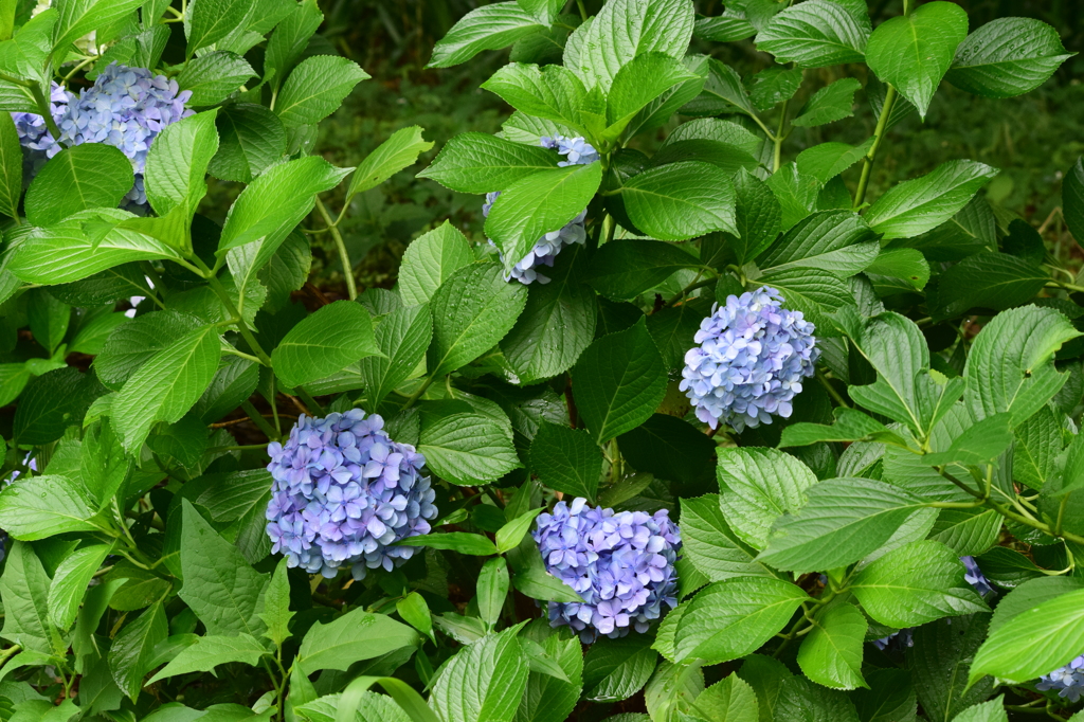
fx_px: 3160
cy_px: 361
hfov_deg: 19.5
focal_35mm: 105
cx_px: 542
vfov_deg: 13.0
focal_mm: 70
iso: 800
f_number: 9
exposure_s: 1/125
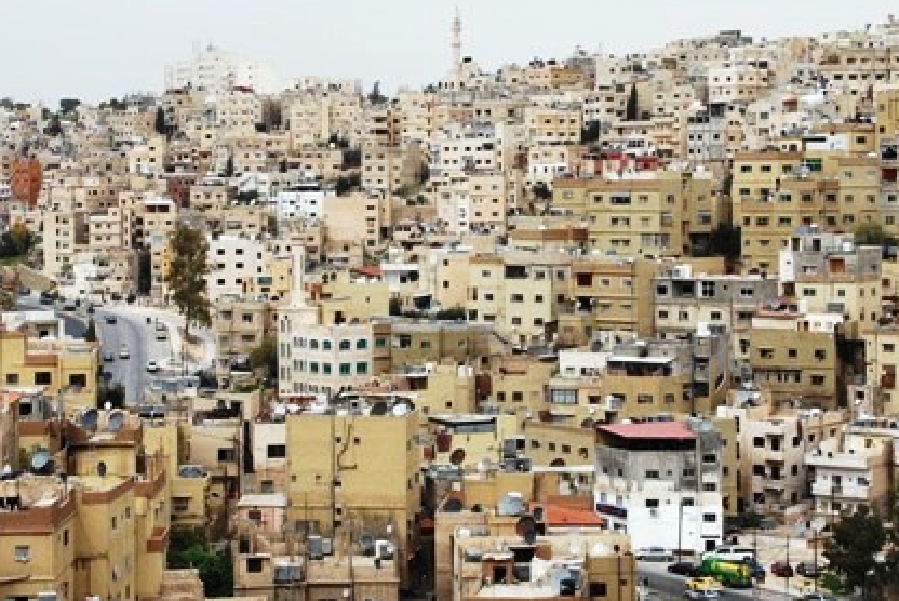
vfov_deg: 14.9
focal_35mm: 92
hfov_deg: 22.1
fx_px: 2299
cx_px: 405
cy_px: 272
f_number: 10
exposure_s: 1/250
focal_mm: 34
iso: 140
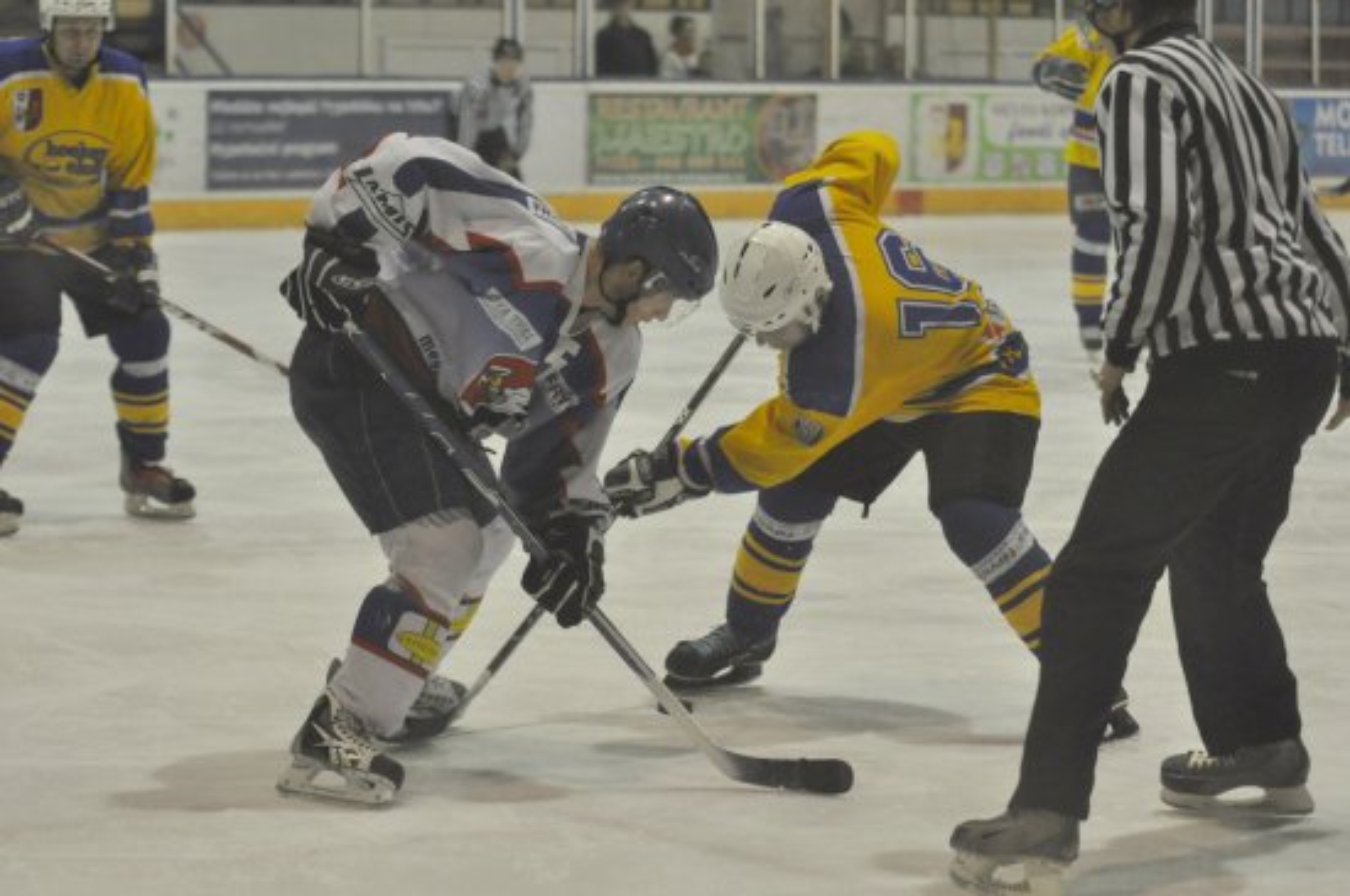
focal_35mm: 105
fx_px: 3932
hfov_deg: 19.5
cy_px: 448
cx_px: 675
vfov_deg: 13.0
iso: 1100
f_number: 2.8
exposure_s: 1/500
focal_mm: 70
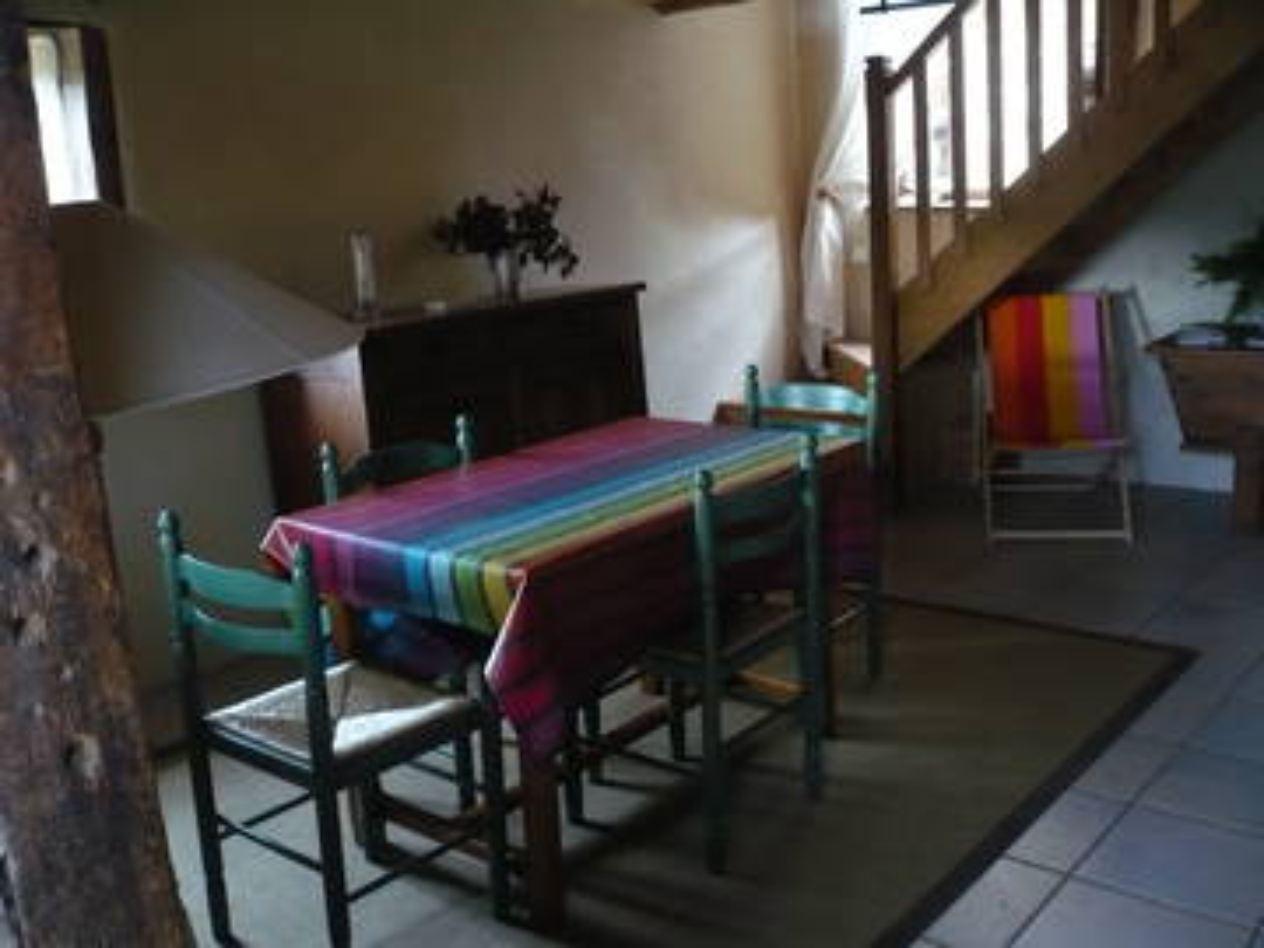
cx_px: 632
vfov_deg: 40.7
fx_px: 1278
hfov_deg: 52.6
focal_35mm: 35
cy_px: 474
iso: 250
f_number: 2.8
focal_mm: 5.8
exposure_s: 1/8
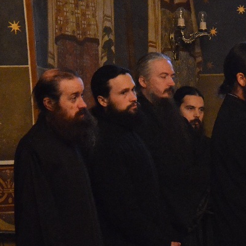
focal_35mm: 161
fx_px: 1294
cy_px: 210
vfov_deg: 10.8
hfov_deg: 10.6
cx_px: 315
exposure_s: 1/60
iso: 5000
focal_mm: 42
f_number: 4.8
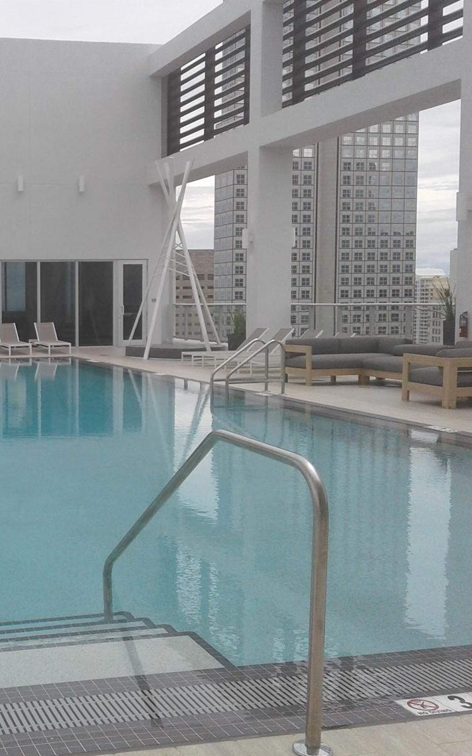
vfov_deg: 42.7
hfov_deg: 26.1
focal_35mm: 47
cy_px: 380
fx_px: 968
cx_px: 7
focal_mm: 3.3
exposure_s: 1/1972
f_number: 2.2
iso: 50
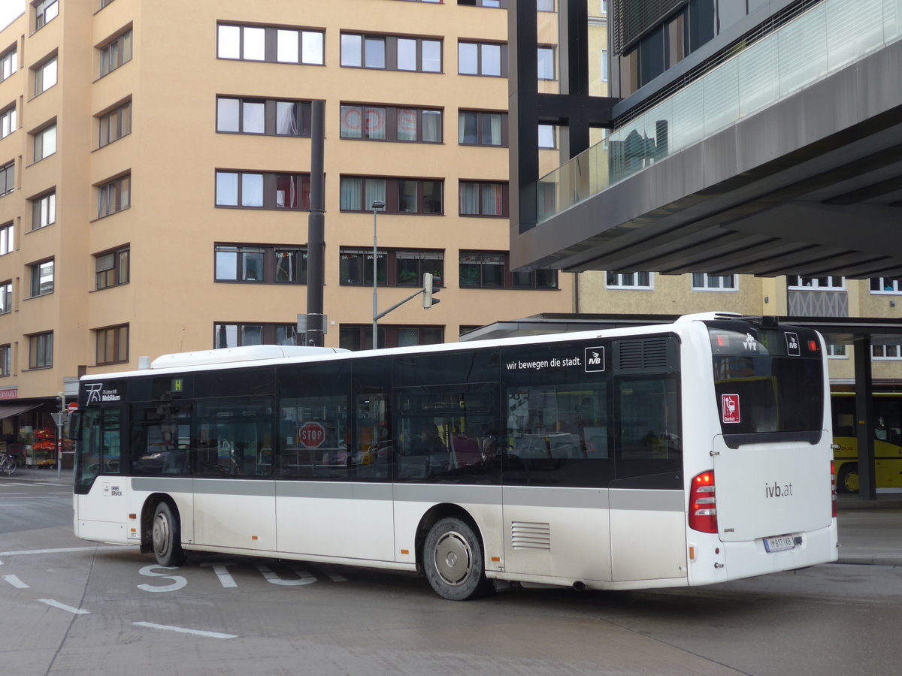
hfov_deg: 38.9
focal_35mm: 49
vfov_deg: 29.7
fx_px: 1277
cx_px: 451
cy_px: 338
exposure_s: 1/200
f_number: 3.2
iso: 80
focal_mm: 10.1
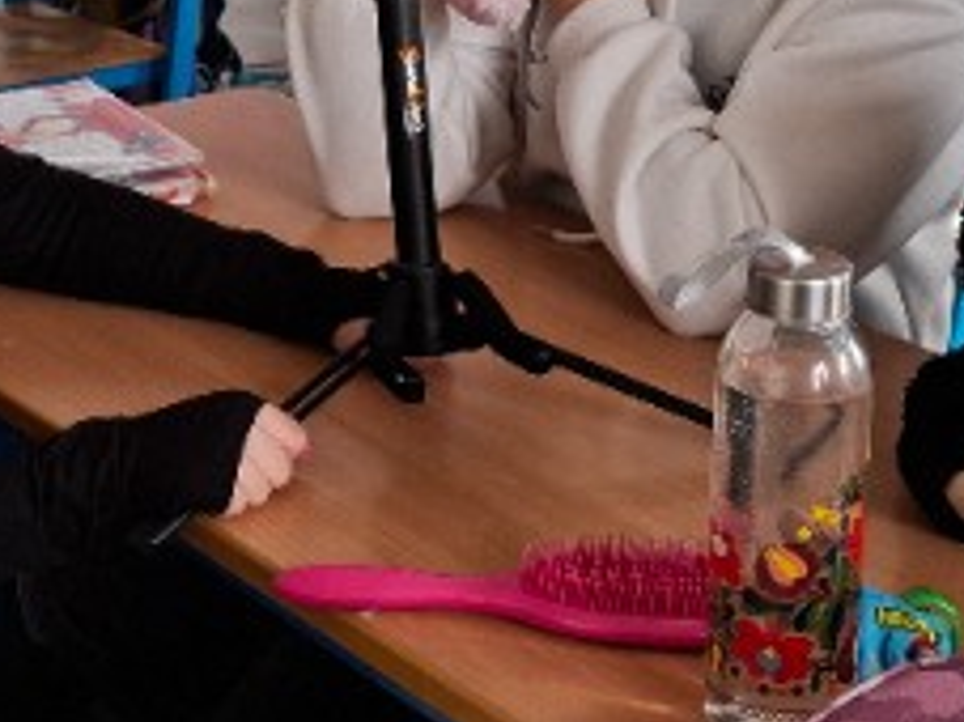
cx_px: 314
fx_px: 2255
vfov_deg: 18.0
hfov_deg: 24.0
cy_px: 136
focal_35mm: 81
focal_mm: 5.54
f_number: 1.8
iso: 80
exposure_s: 1/100
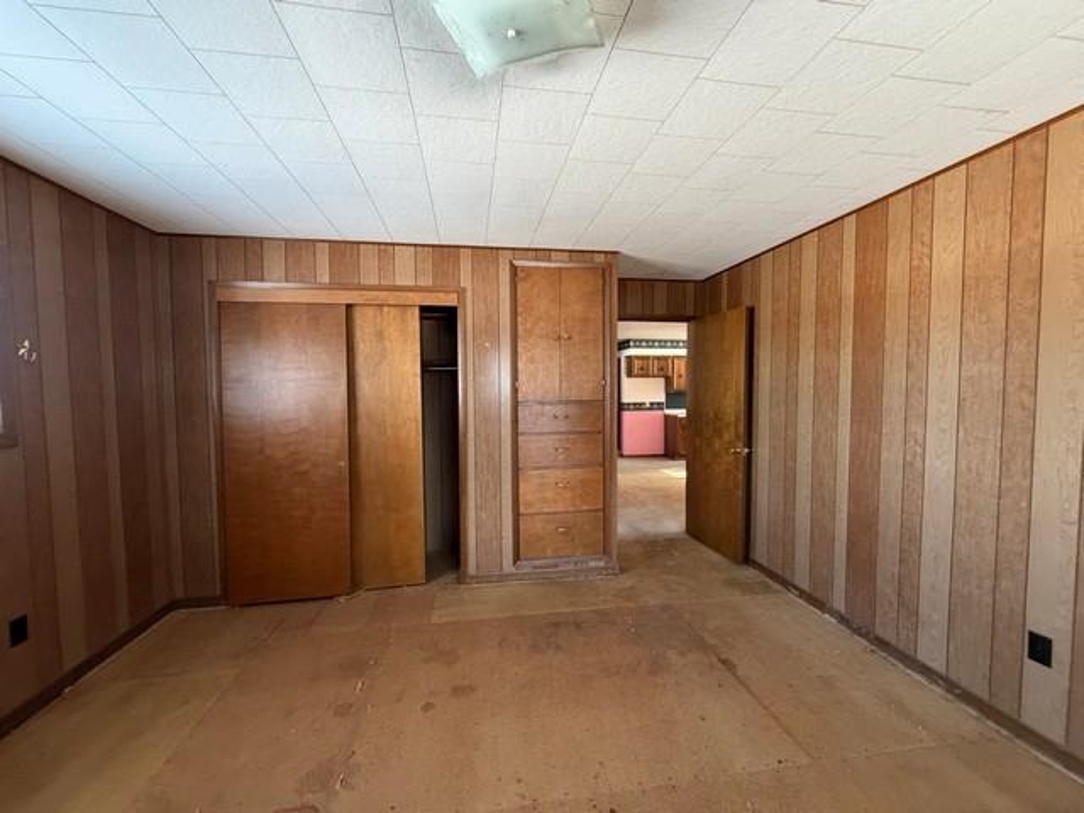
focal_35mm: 14
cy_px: 406
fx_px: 438
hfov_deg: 102.1
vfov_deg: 85.7
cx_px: 542
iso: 320
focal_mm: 2.22
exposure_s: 1/71
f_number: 2.2
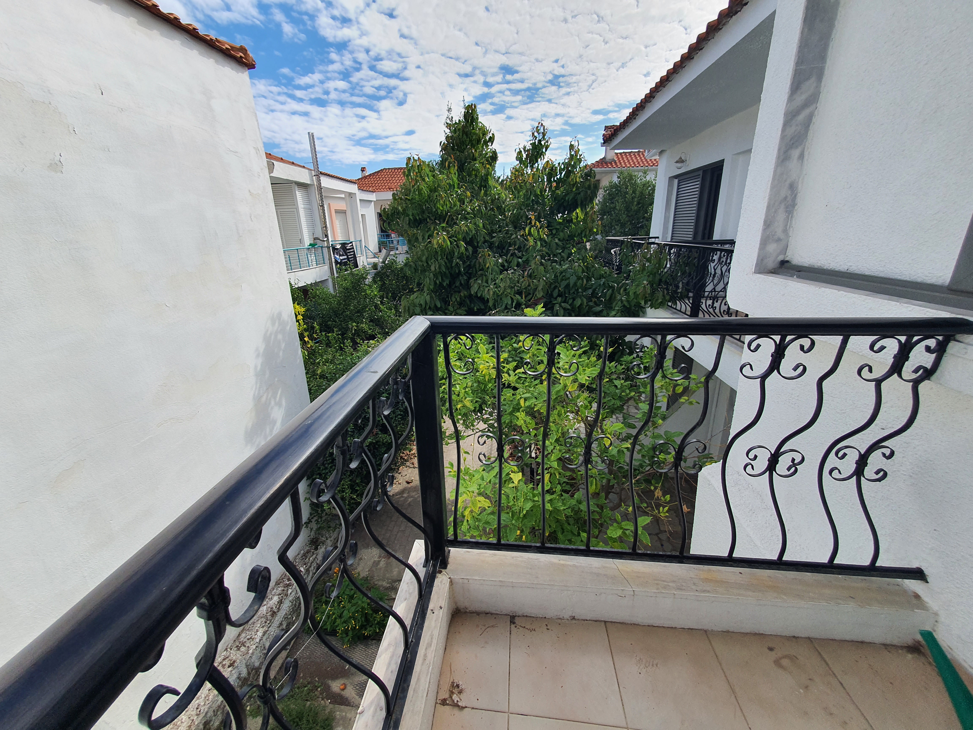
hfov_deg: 106.2
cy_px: 365
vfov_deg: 89.9
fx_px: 365
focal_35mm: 13
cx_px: 486
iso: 50
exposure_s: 1/886
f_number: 2.2
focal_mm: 1.8
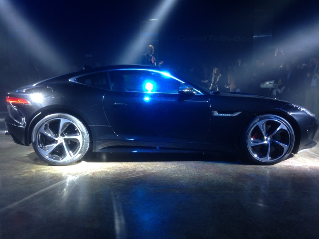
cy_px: 120
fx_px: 304
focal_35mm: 33
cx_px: 160
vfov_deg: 42.9
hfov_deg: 55.4
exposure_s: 1/20
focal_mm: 4.12
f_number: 2.4
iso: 50
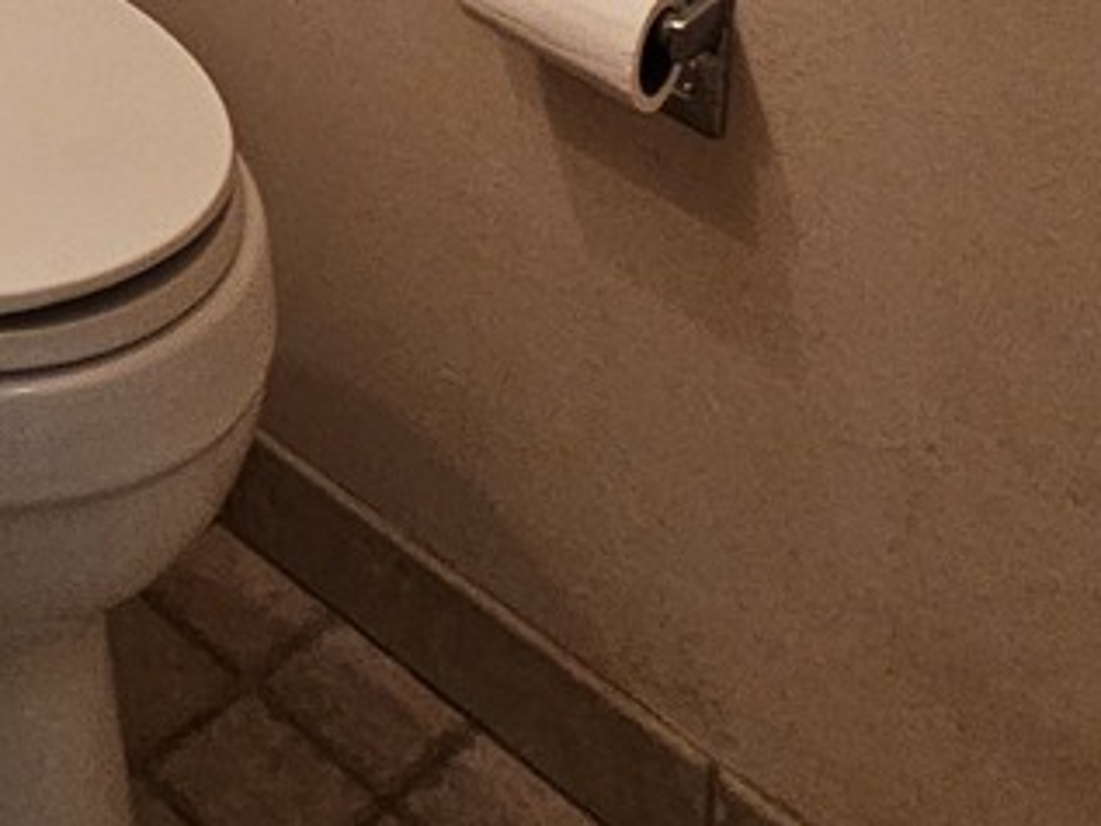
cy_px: -1013
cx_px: -229
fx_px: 1877
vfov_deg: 16.1
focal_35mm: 59
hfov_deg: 28.4
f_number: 2.2
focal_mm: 2.2
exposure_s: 1/40
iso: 400
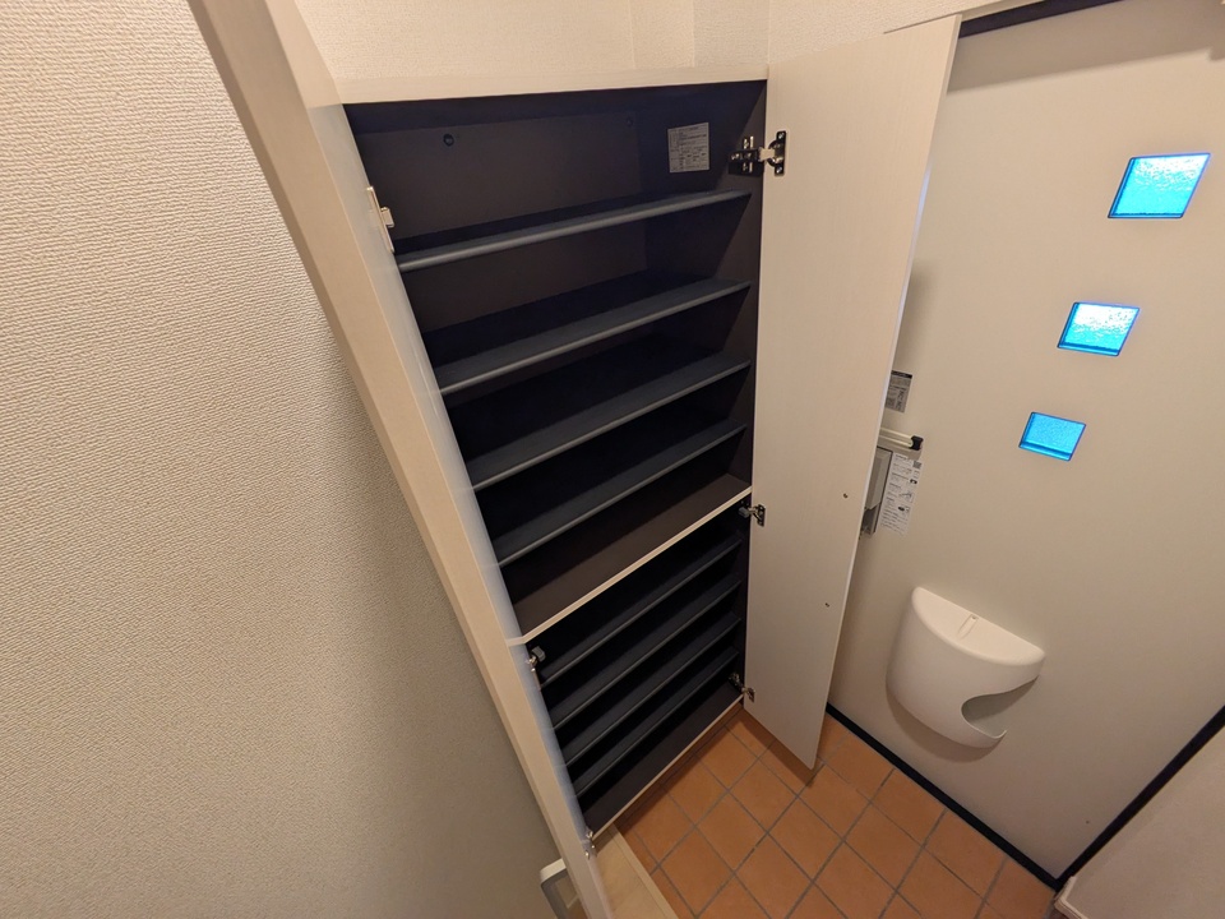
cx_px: 612
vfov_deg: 85.7
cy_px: 460
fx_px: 495
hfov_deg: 102.1
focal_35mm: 14
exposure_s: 1/24
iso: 150
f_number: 2.2
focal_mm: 1.83
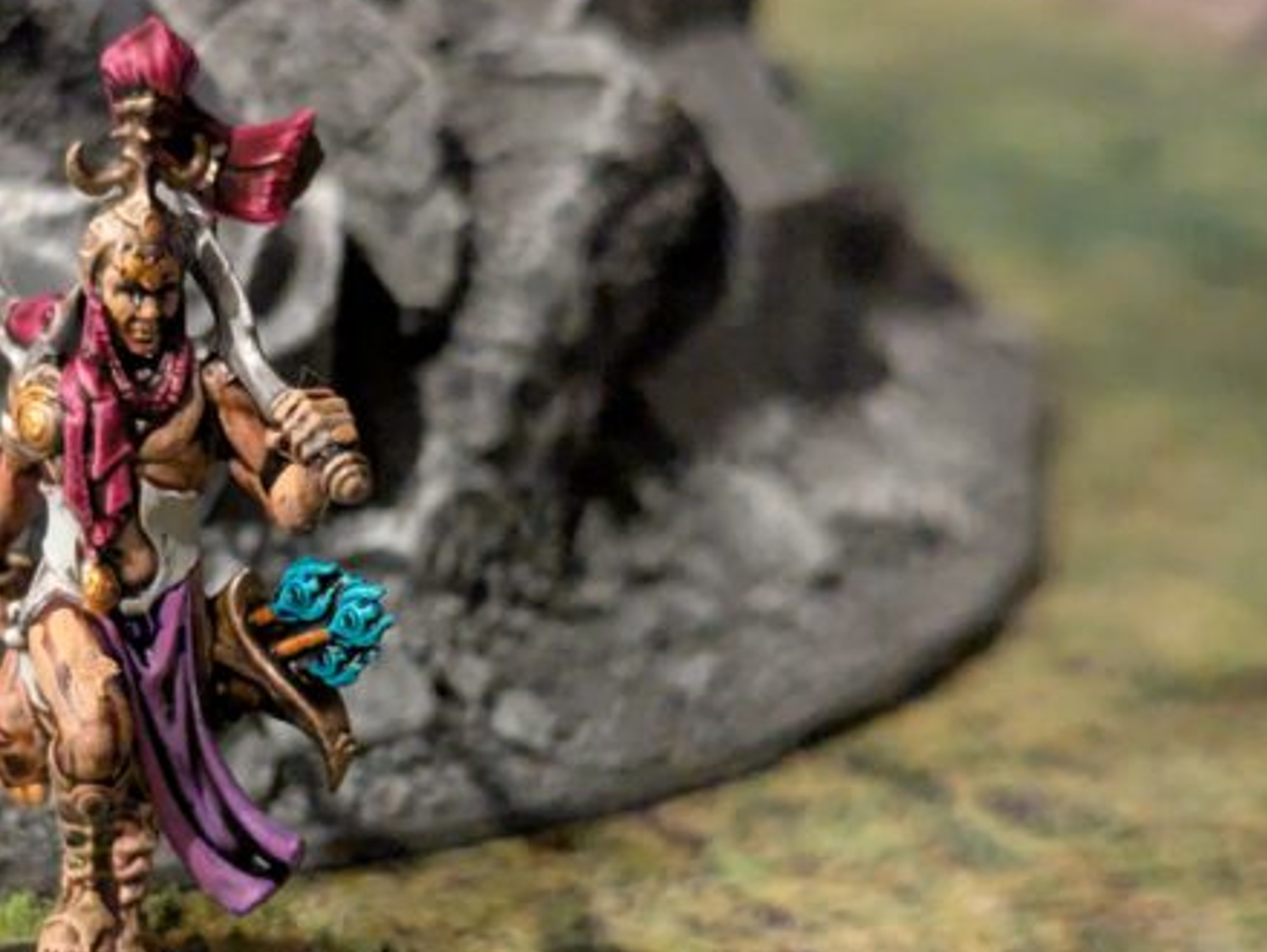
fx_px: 3077
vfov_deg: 17.6
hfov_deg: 22.8
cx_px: 182
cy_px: 606
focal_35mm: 84
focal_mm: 6.81
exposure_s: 1/33.3
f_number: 1.85
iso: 2266
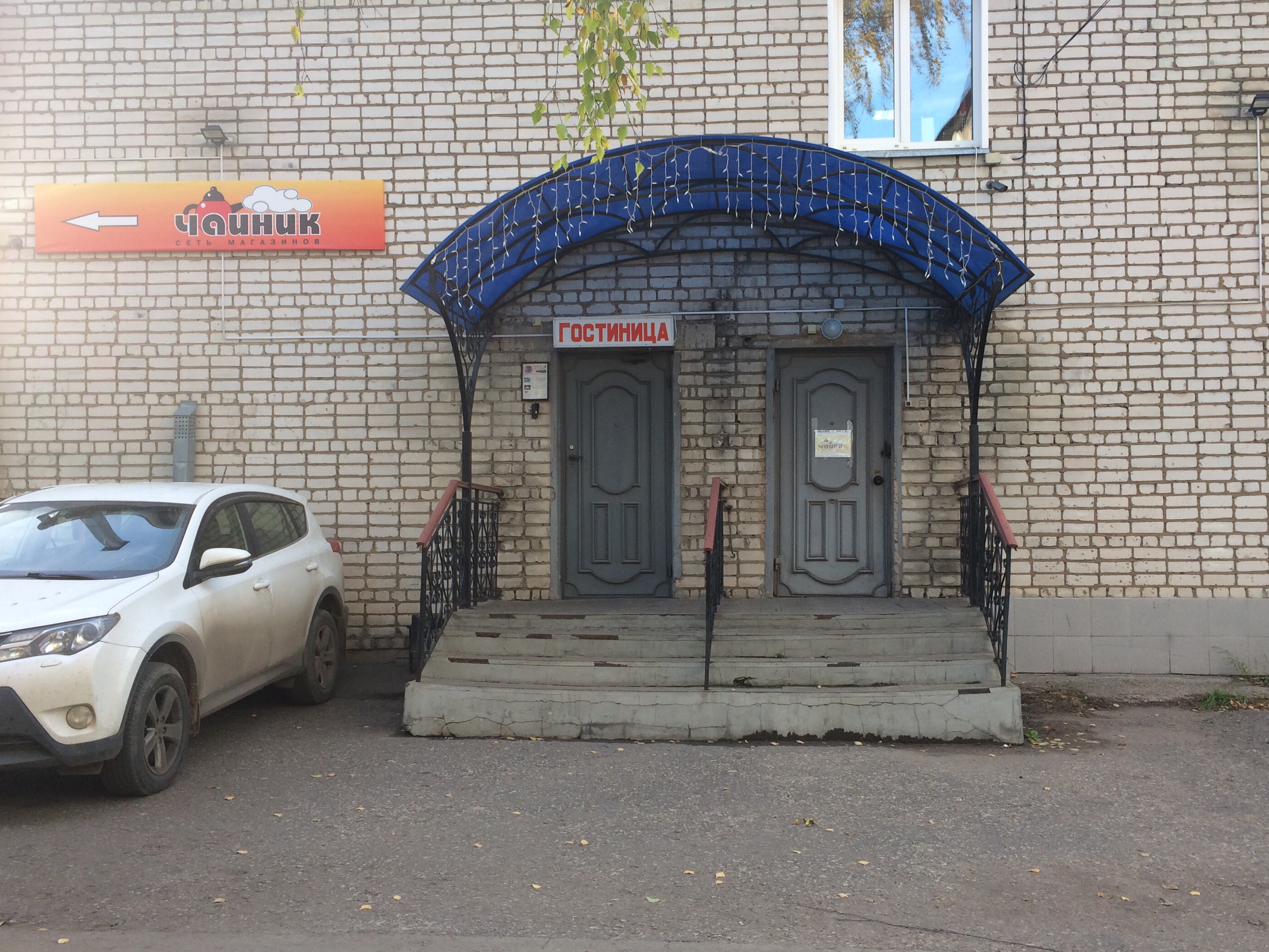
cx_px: 673
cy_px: 486
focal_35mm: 34
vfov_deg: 41.8
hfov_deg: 53.9
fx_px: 1246
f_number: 2.2
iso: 32
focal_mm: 4.15
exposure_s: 1/123
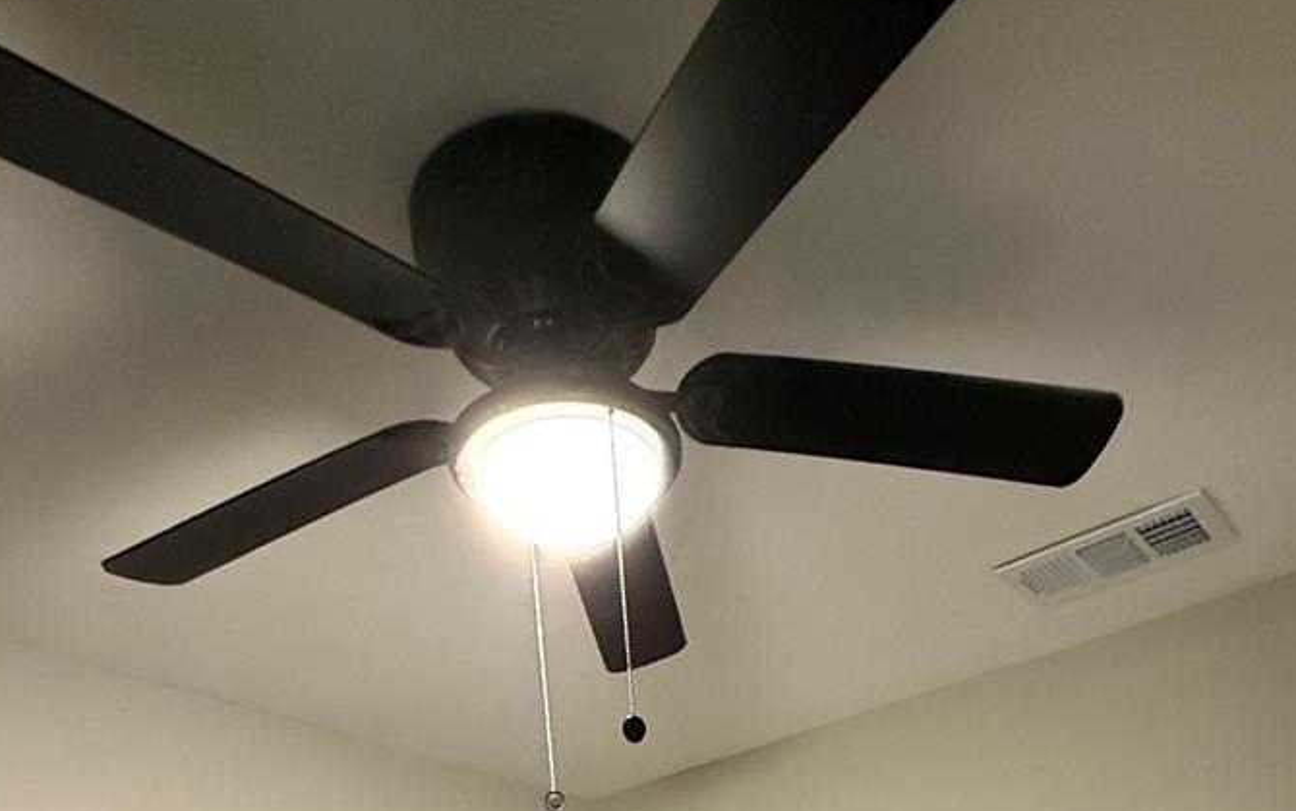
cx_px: 720
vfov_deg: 23.9
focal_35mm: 34
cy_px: 1365
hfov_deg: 56.6
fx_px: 1201
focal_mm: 2.22
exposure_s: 1/40
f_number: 2.2
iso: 1600
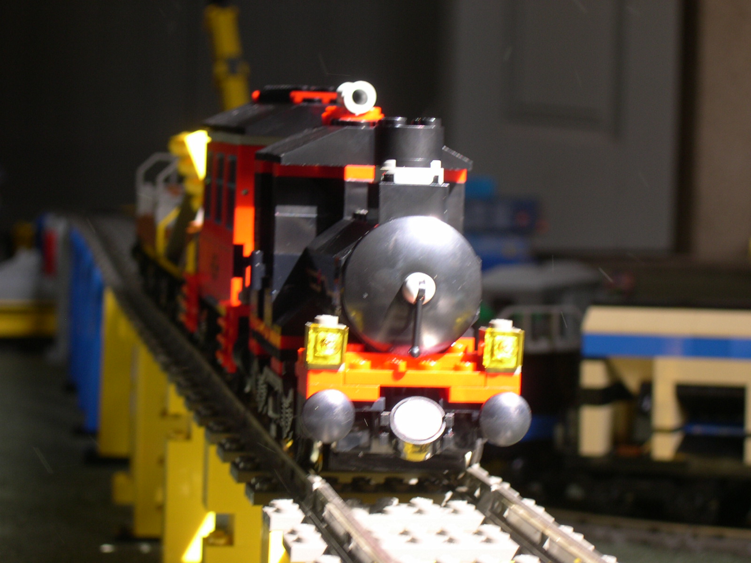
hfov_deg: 20.2
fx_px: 2104
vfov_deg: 15.2
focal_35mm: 97
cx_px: 376
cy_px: 282
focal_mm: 20.5
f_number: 4.6
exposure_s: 1/35.7
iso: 100
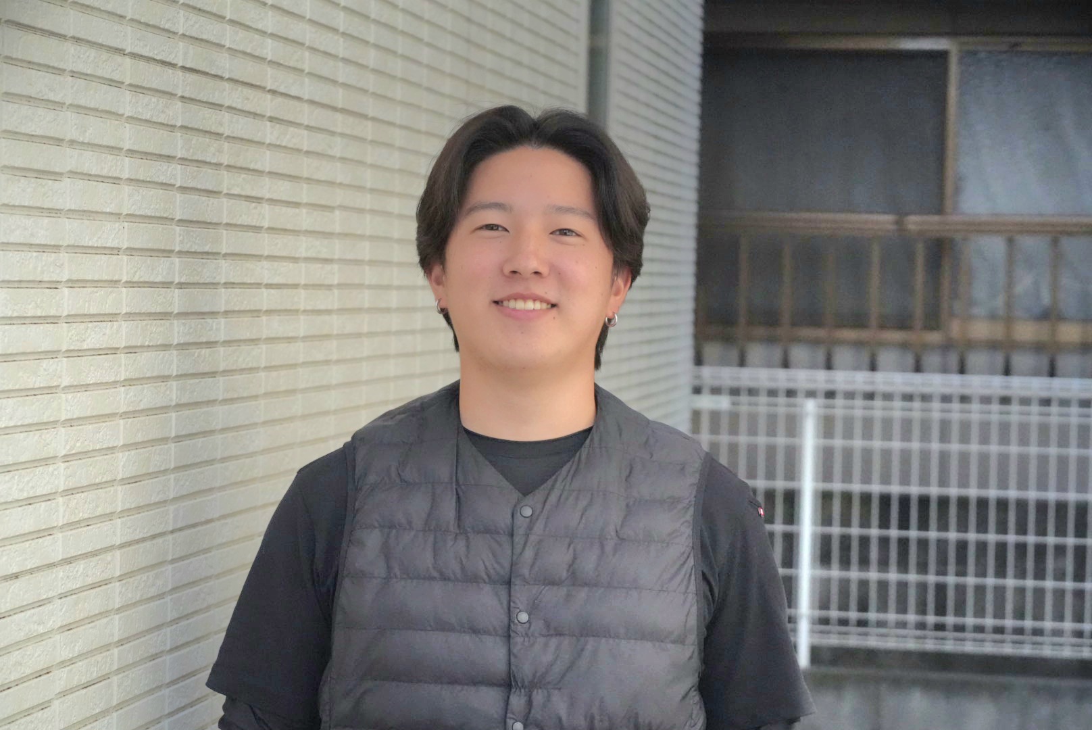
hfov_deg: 23.9
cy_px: 365
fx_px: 2580
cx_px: 546
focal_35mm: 85
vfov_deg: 16.1
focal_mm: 85
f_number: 7.1
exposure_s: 1/10000
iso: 12800
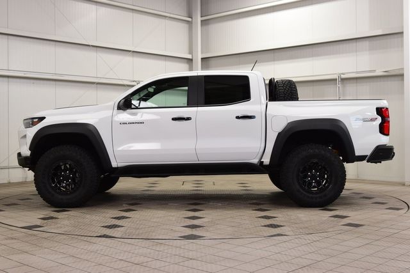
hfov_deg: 41.1
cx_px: 205
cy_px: 136
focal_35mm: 48
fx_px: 547
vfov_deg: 28.1
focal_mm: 32
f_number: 7.1
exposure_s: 1/30
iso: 560
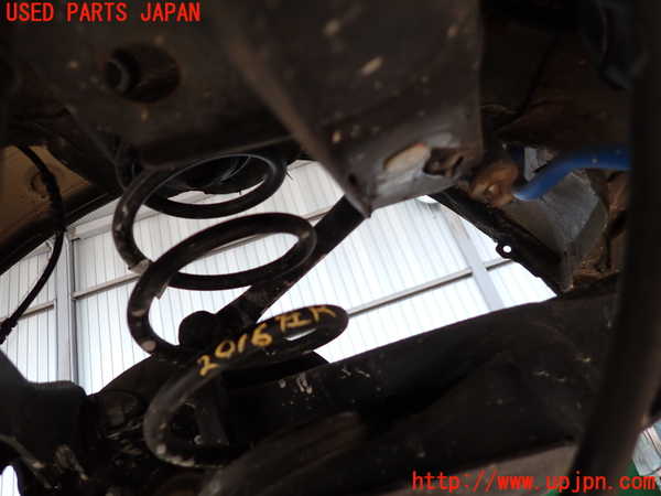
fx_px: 477
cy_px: 248
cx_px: 330
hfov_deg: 69.4
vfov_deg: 54.9
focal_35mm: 25
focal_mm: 4.5
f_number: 2
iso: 100
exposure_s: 1/160
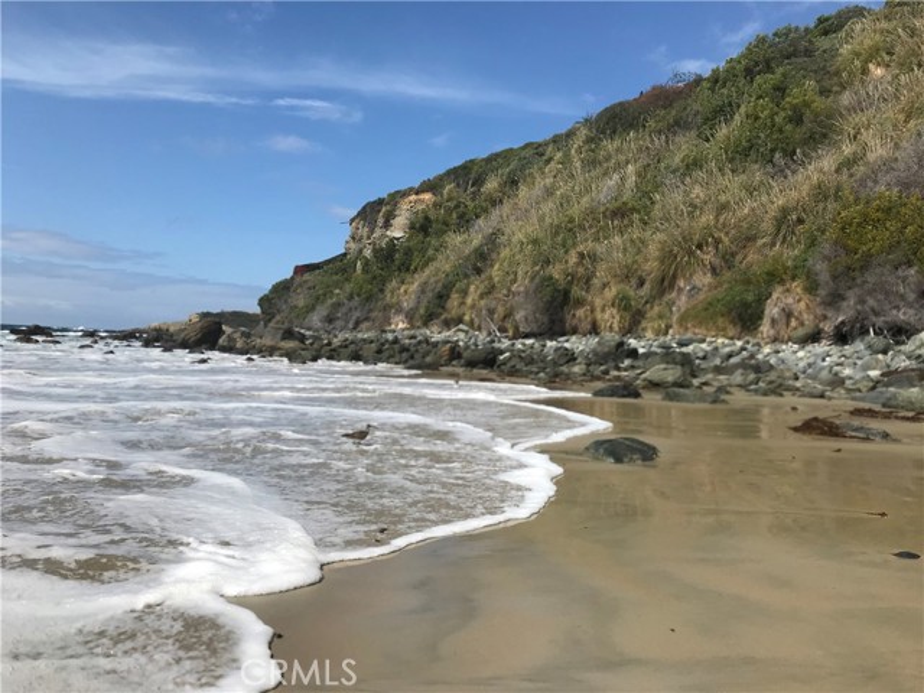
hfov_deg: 63.4
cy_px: 346
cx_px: 462
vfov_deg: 49.7
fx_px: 747
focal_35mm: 28
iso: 20
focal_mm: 3.99
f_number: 1.8
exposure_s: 1/4808
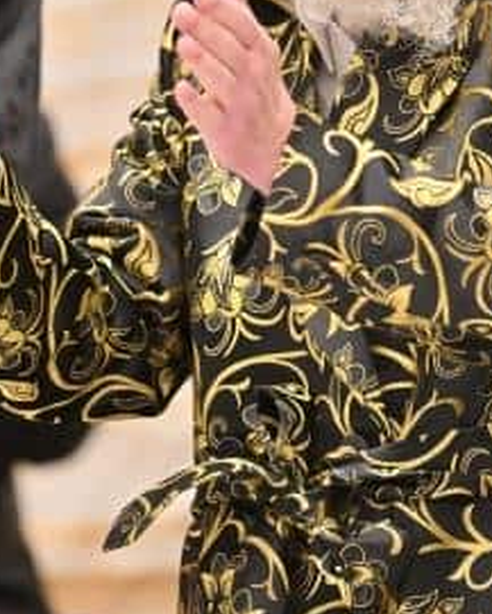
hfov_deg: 2.6
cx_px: 453
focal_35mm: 585
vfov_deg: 3.3
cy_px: 17
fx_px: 10642
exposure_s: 1/640
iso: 640
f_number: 2.8
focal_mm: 165
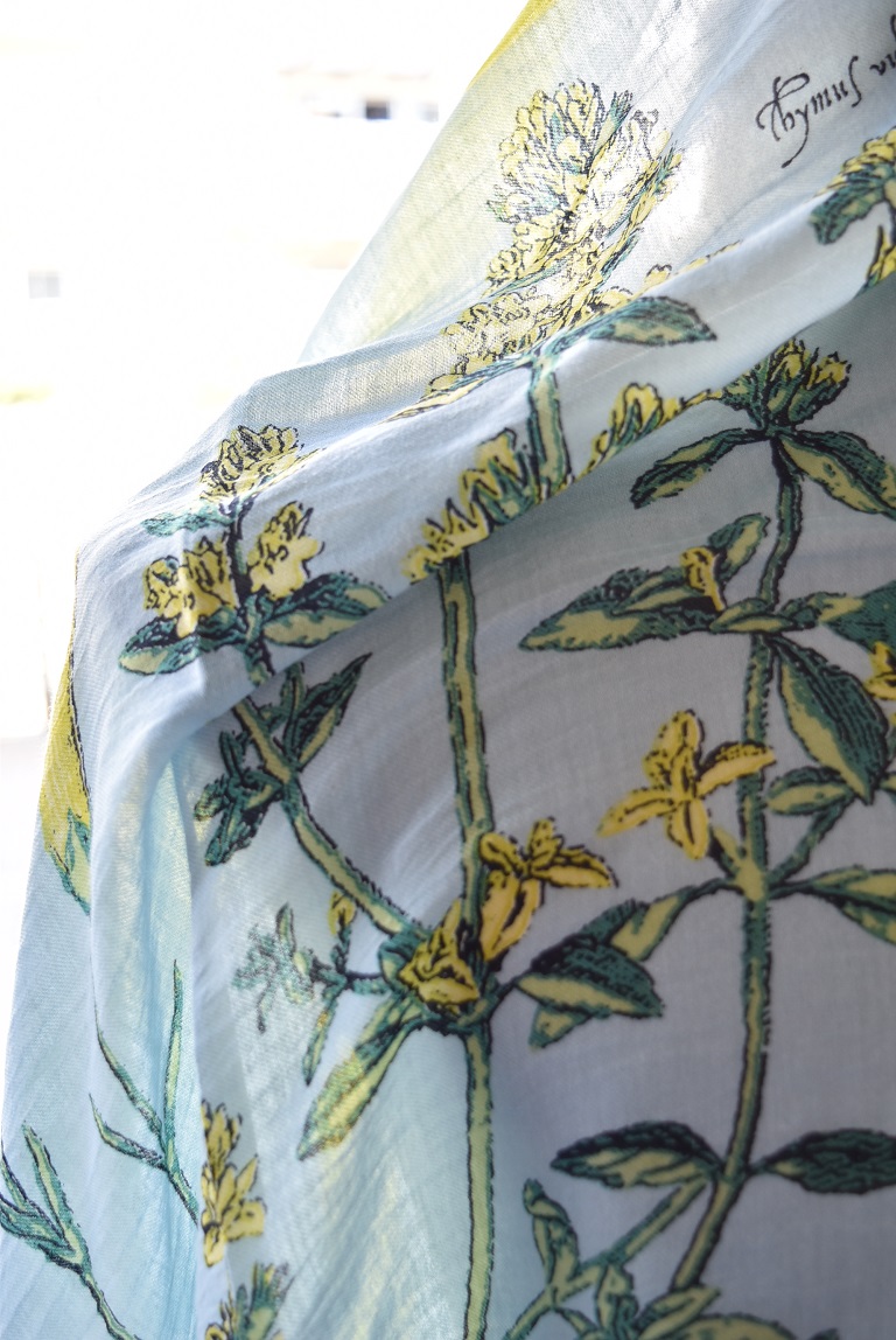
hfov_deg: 34.3
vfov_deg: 49.5
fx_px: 1452
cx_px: 448
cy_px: 670
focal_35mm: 39
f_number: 4
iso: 180
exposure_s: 1/40
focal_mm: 26
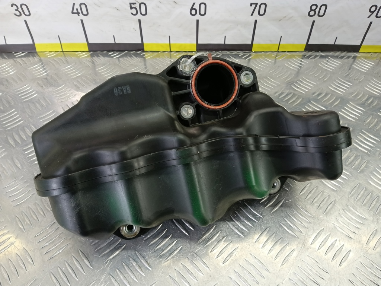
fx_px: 253
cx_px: 190
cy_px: 143
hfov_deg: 73.9
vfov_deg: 58.9
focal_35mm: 23
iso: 213
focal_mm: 4.11
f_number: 1.6
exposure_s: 1/50
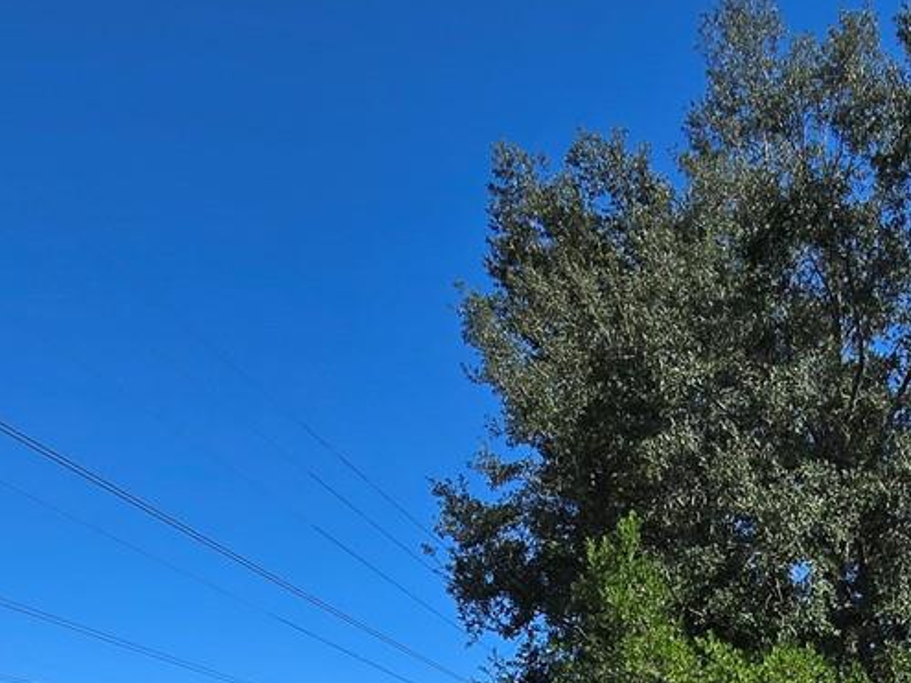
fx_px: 1105
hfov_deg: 40.7
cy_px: 952
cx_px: 852
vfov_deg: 27.1
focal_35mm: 42
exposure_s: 1/2483
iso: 50
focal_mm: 2.2
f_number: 2.2
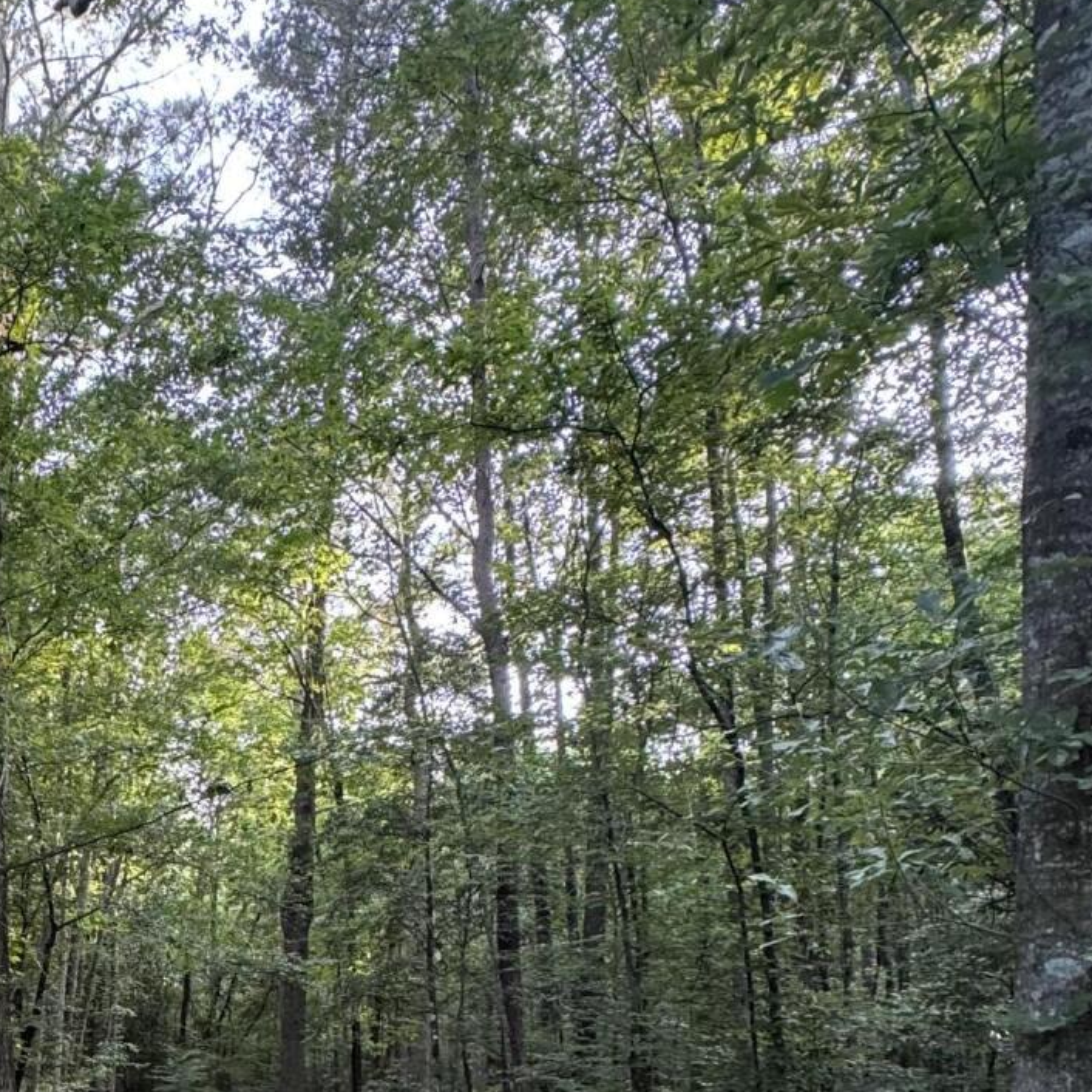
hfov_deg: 42.8
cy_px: 981
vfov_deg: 43.2
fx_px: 1249
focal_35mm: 35
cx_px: 86
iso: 320
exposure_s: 1/99
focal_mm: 2.22
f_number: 2.2
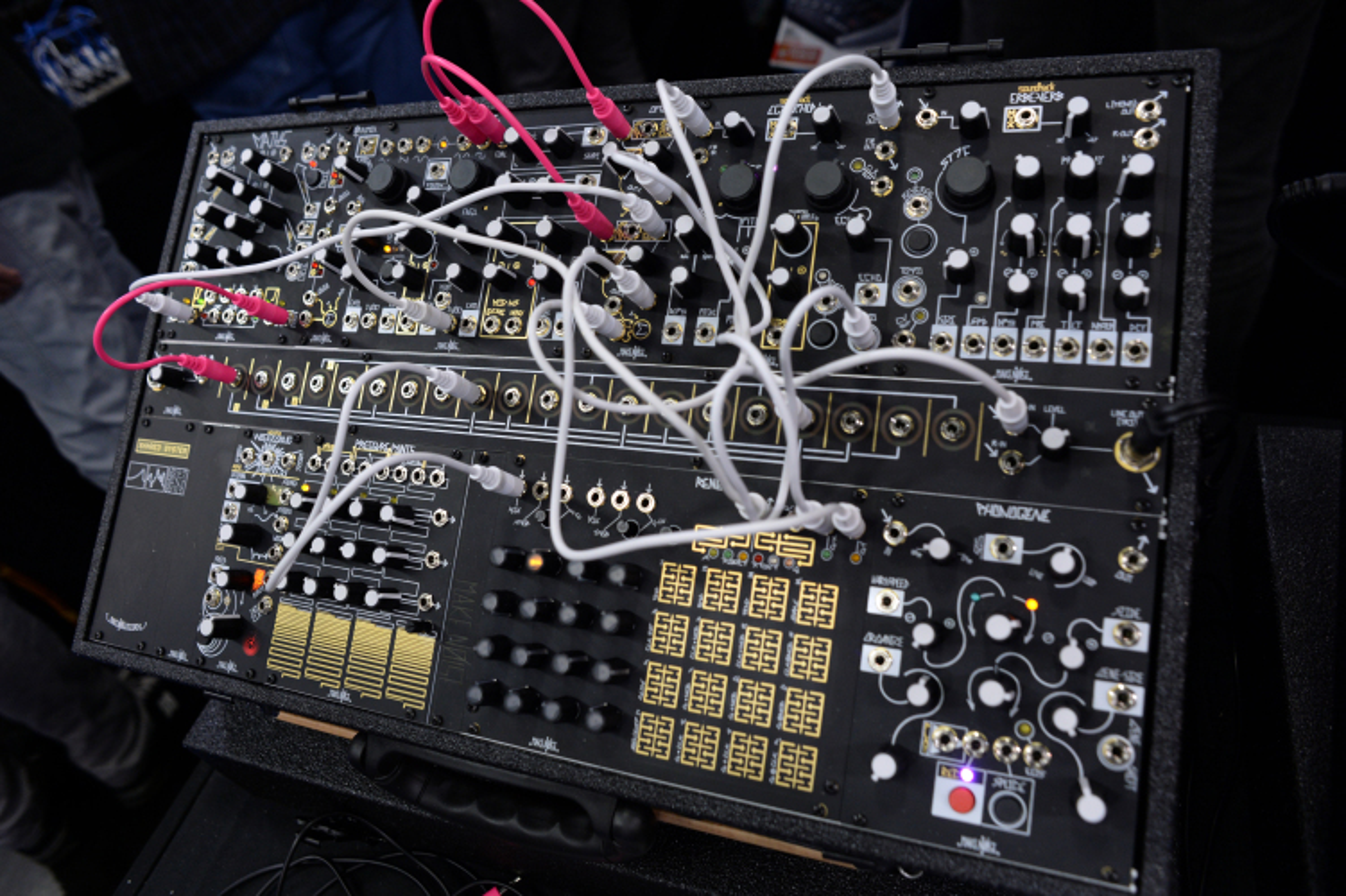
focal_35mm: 24
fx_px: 897
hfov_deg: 73.8
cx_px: 673
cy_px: 448
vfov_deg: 53.1
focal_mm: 24
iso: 1600
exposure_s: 1/80
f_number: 5
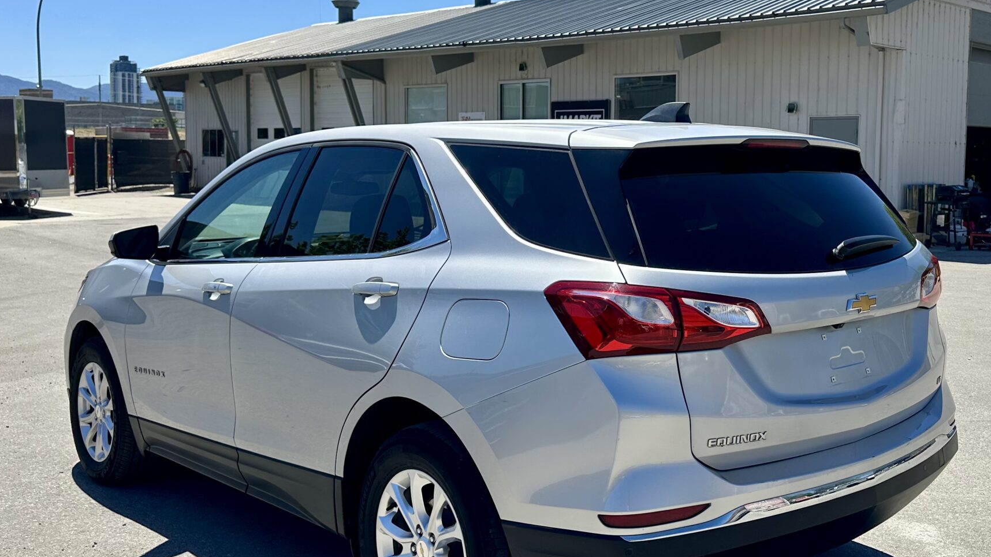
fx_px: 1025
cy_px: 208
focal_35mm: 39
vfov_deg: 30.3
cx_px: 632
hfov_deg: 51.0
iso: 80
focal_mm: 6.86
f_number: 1.78
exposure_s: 1/4348
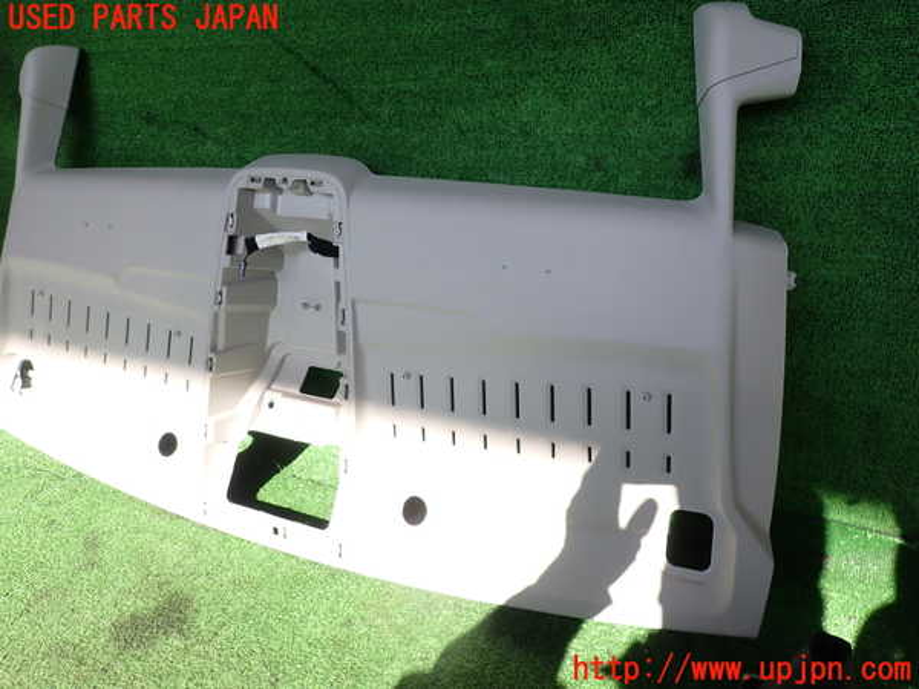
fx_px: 664
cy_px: 344
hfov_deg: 69.4
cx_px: 460
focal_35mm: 25
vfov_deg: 54.9
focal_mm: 4.5
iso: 100
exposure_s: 1/400
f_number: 2.8
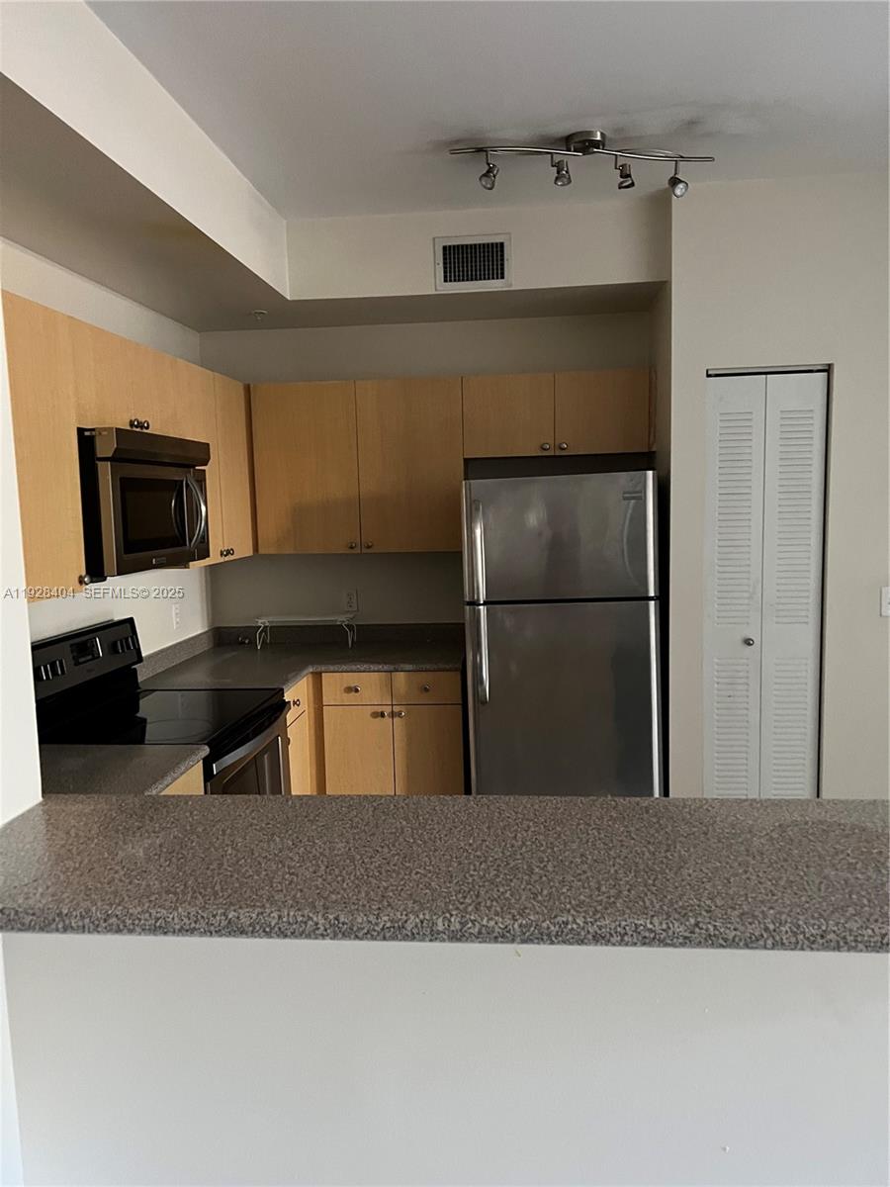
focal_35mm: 26
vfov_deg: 67.3
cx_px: 445
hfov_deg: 53.1
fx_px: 891
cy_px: 594
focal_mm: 5.7
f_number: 1.5
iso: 640
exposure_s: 1/34
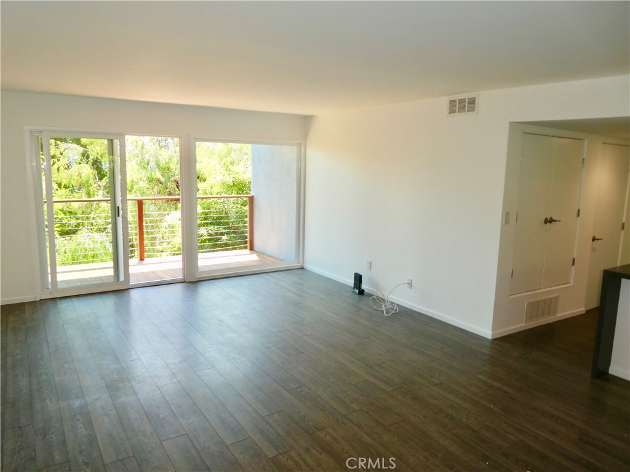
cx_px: 315
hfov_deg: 71.6
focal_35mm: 24
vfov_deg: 56.8
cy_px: 236
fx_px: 437
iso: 80
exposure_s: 1/60
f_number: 3.3
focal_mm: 4.3
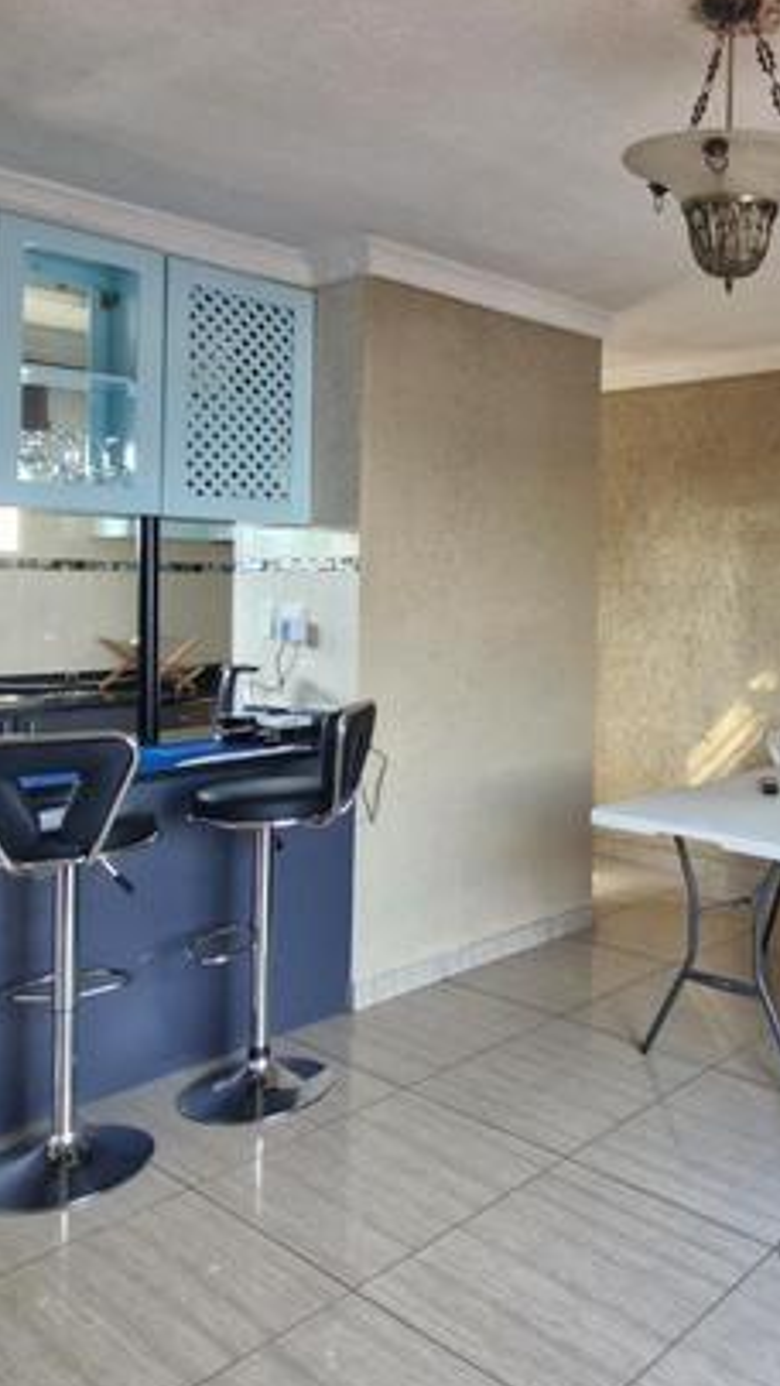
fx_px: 1029
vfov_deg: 67.4
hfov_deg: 38.7
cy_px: 572
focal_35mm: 28
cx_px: 701
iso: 100
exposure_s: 1/50
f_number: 2.2
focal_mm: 1.74
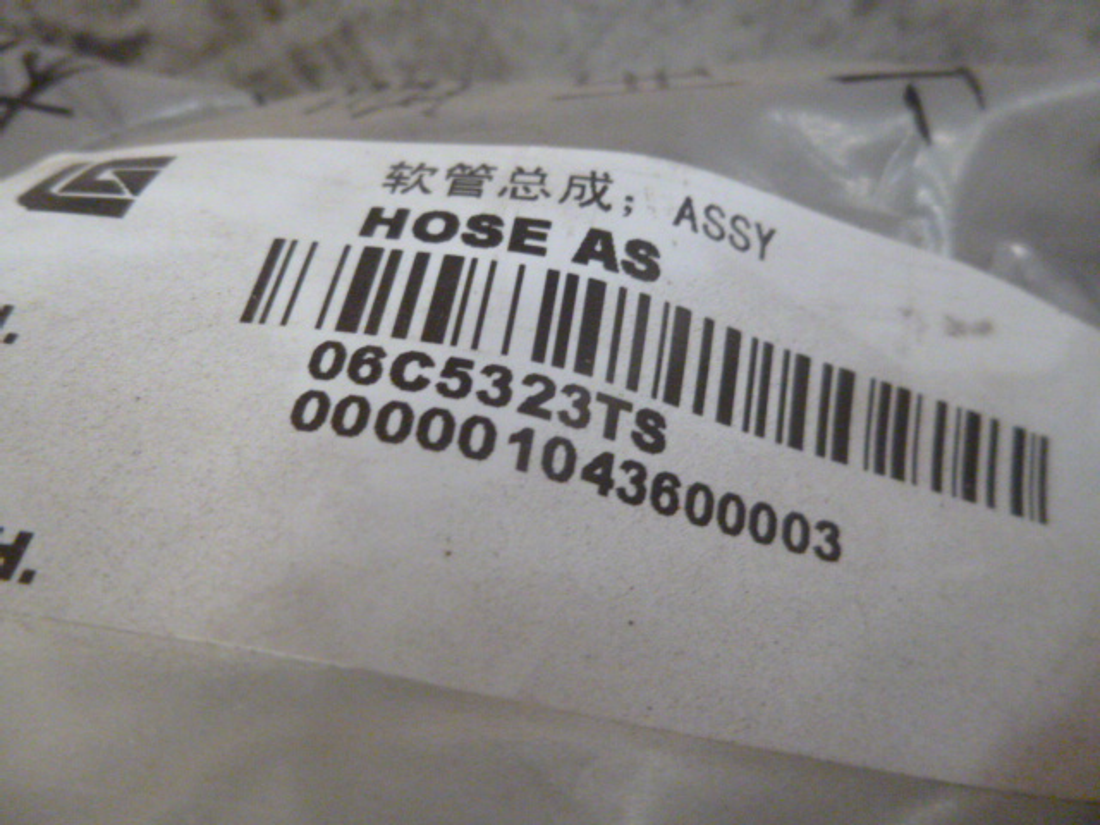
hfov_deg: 69.4
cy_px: 412
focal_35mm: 25
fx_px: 794
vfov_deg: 54.9
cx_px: 550
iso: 800
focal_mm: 4.5
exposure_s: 1/13
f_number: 3.1
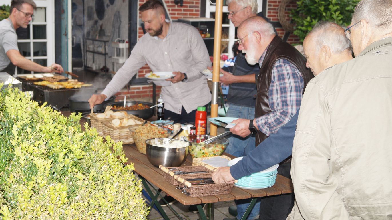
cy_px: 103
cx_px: 174
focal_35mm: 44
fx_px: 457
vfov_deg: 27.1
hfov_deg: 46.3
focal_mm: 24
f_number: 4
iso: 320
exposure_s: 1/160
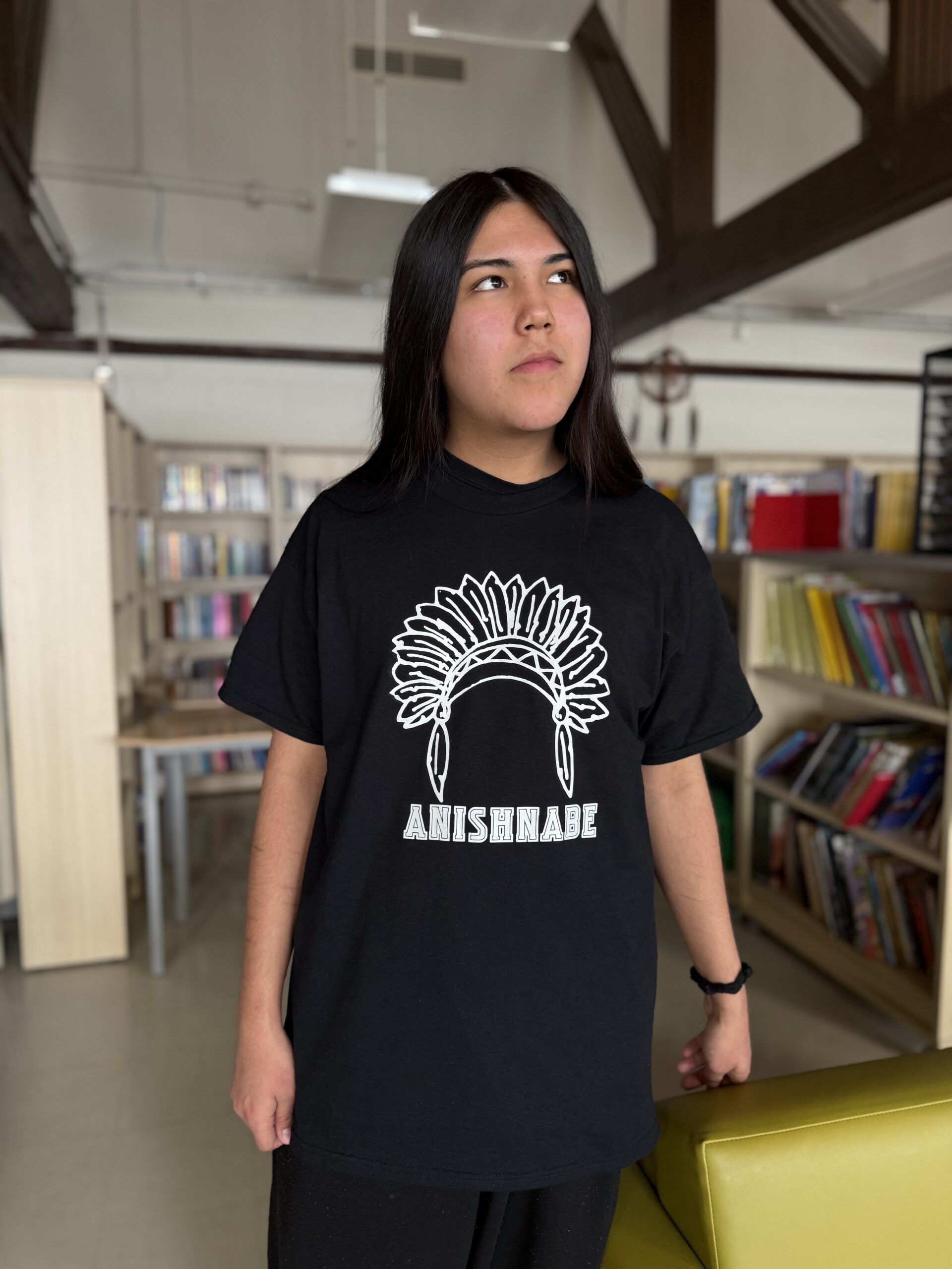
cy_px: 634
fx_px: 880
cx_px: 476
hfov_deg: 56.8
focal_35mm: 24
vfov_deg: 71.6
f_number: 1.78
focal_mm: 6.76
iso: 200
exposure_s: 1/60
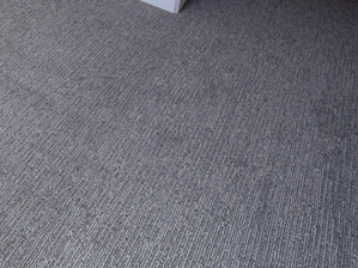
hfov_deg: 30.5
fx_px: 496
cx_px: -116
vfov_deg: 22.8
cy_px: -163
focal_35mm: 48
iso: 80
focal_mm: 2.22
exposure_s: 1/121
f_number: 2.2
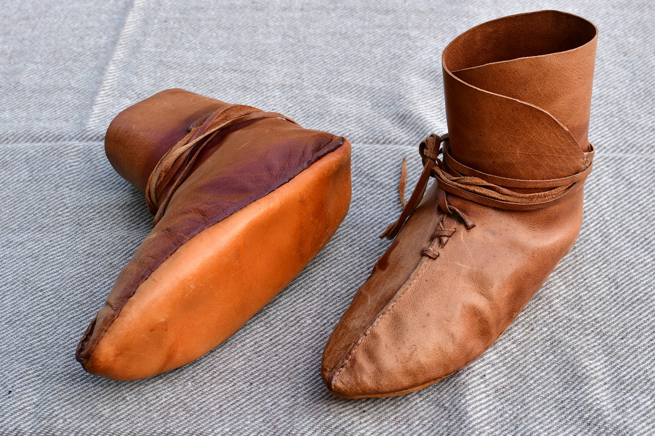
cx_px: 328
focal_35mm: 52
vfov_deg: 25.8
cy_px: 218
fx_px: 955
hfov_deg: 37.9
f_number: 6.3
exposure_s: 1/125
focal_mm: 35
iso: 125
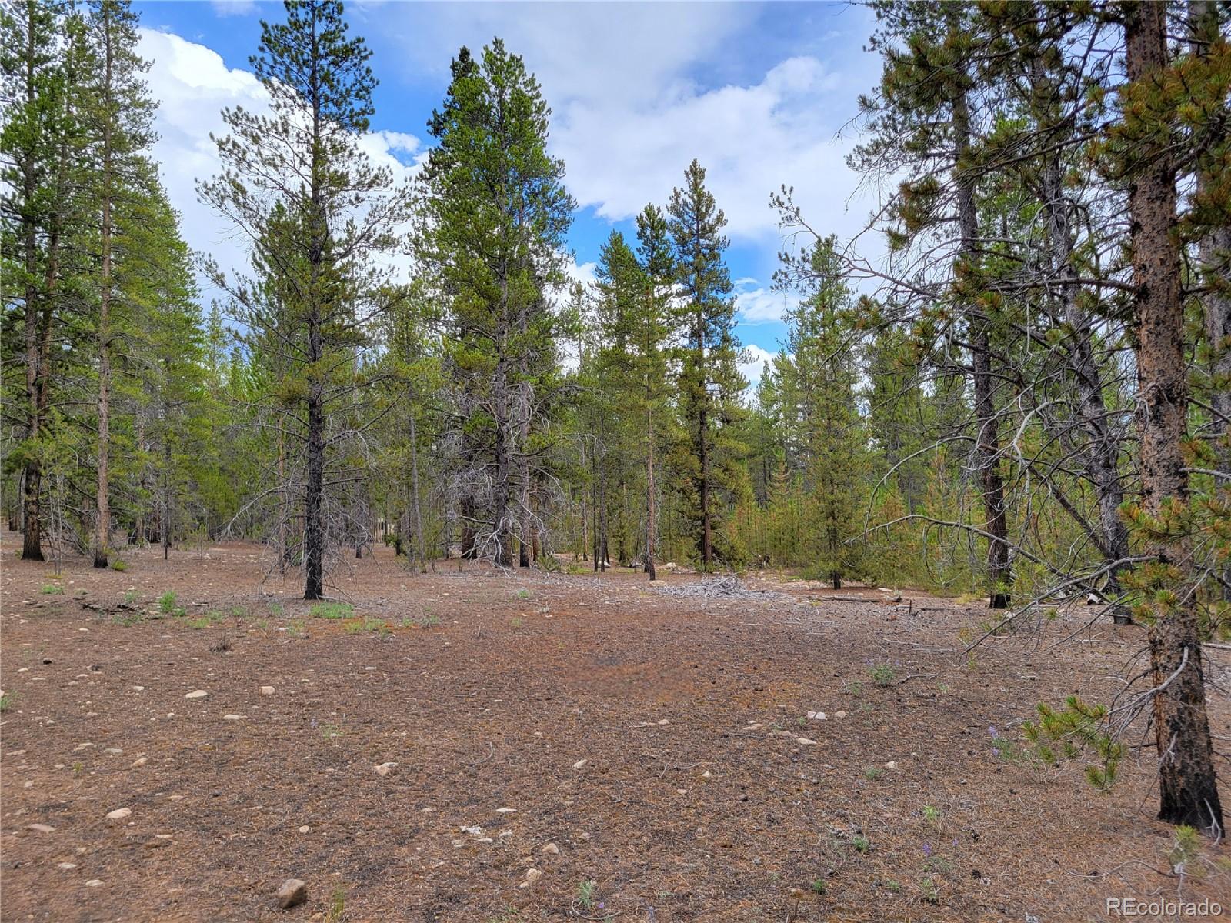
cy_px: 462
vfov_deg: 53.1
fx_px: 925
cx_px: 616
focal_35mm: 26
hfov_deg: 67.3
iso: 40
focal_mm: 5.4
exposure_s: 1/667
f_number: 1.8
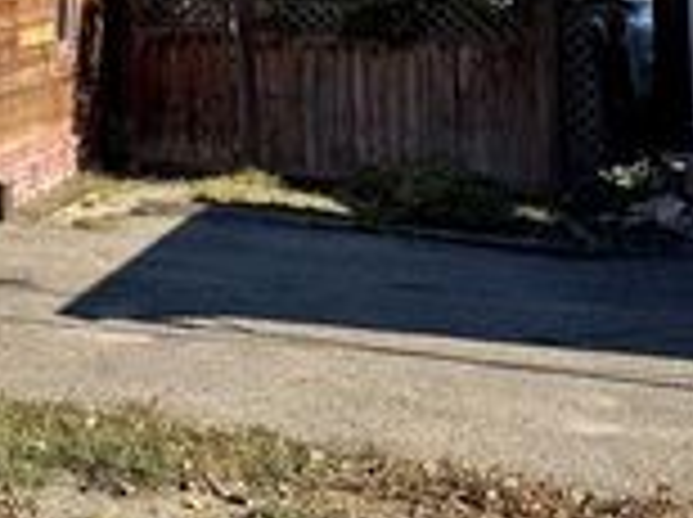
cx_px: -297
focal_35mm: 78
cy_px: -65
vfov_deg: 18.1
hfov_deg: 21.6
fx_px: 1559
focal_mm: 6.76
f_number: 1.78
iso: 80
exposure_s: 1/3597
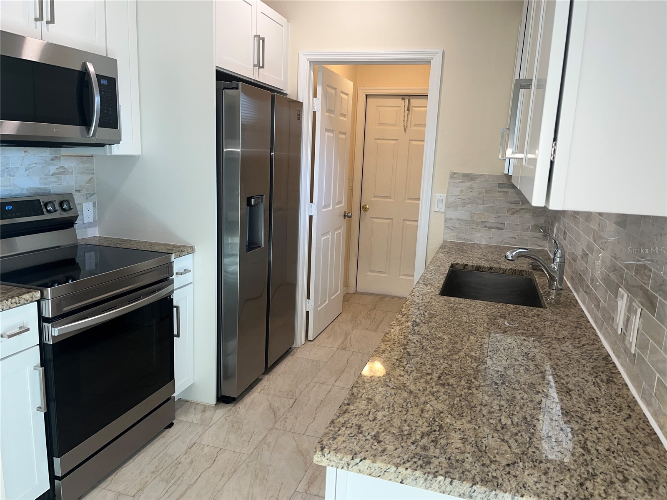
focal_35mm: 26
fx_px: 501
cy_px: 250
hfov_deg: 67.3
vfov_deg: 53.1
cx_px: 334
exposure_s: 1/120
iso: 50
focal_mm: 5.1
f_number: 1.6
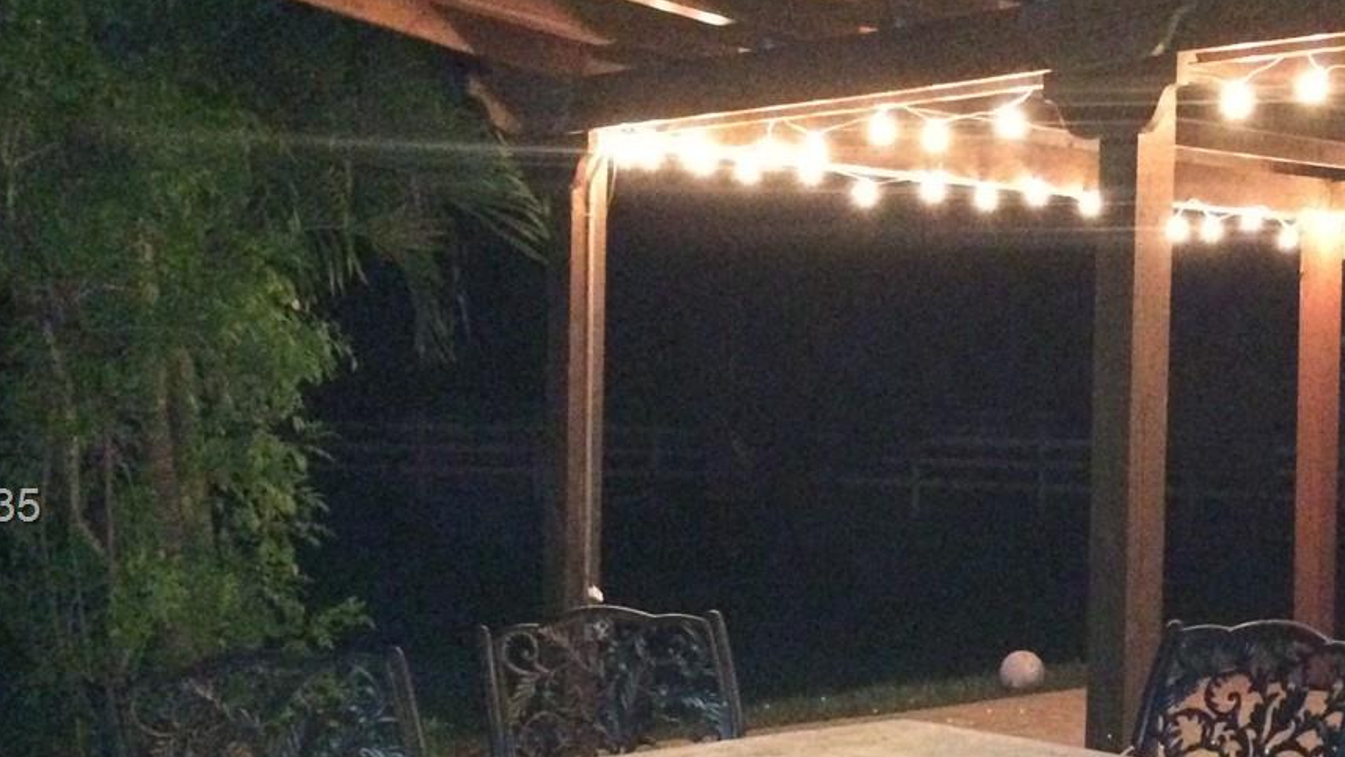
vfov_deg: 20.3
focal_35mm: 59
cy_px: 509
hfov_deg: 34.5
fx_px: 2104
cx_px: 1058
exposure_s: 1/16
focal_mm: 4.15
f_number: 2.2
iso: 1600
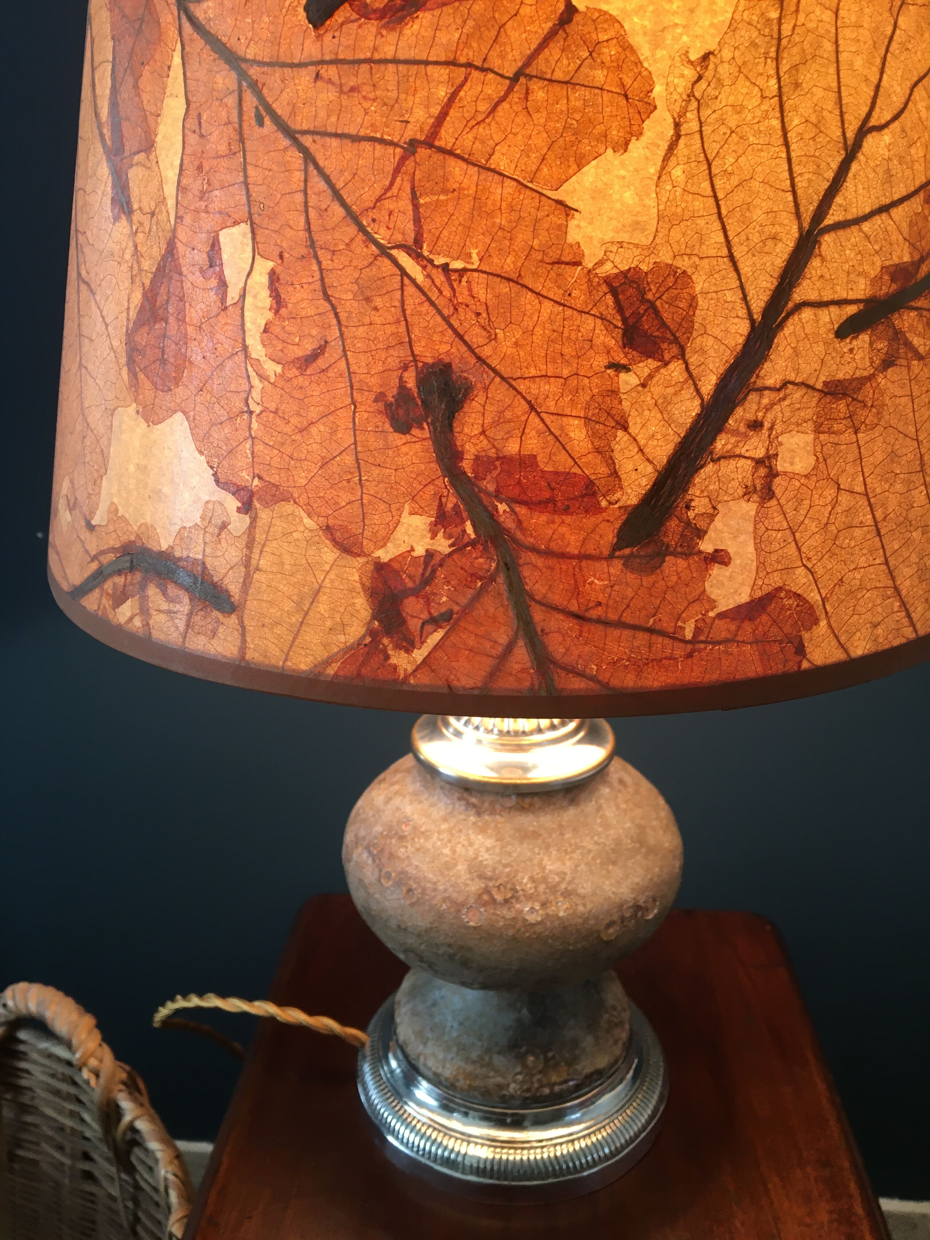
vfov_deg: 61.7
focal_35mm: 29
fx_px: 1039
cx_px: 465
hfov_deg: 48.2
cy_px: 620
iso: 50
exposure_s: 1/33
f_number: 2.2
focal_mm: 4.15
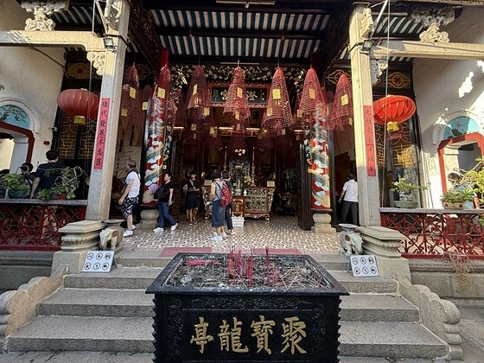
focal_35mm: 16
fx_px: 224
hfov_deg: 94.5
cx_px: 244
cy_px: 156
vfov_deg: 77.7
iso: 64
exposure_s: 1/120
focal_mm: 2.22
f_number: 2.2
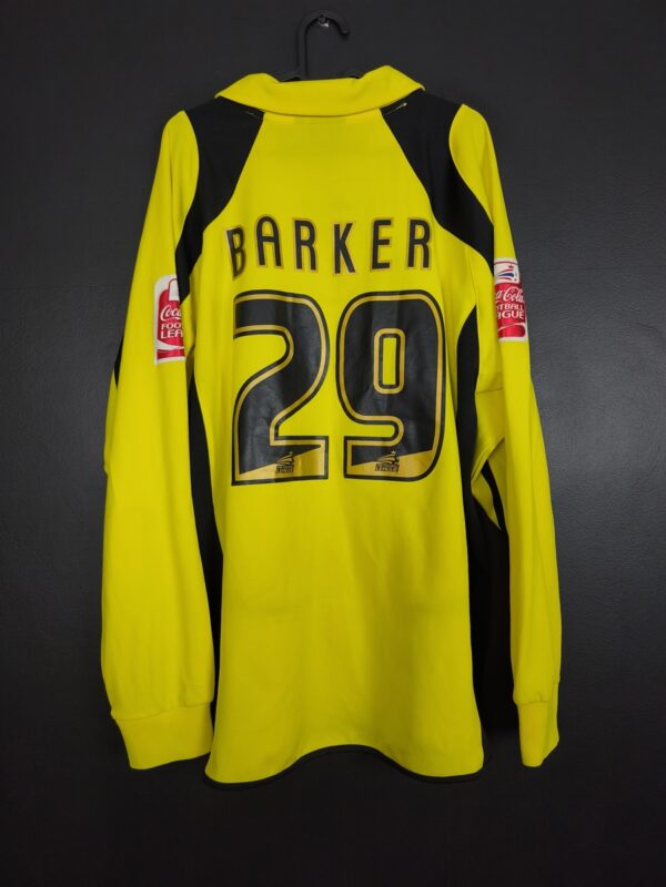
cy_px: 444
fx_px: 590
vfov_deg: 73.9
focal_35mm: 23
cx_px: 333
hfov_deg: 58.9
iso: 320
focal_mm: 6.57
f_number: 1.6
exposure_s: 1/125
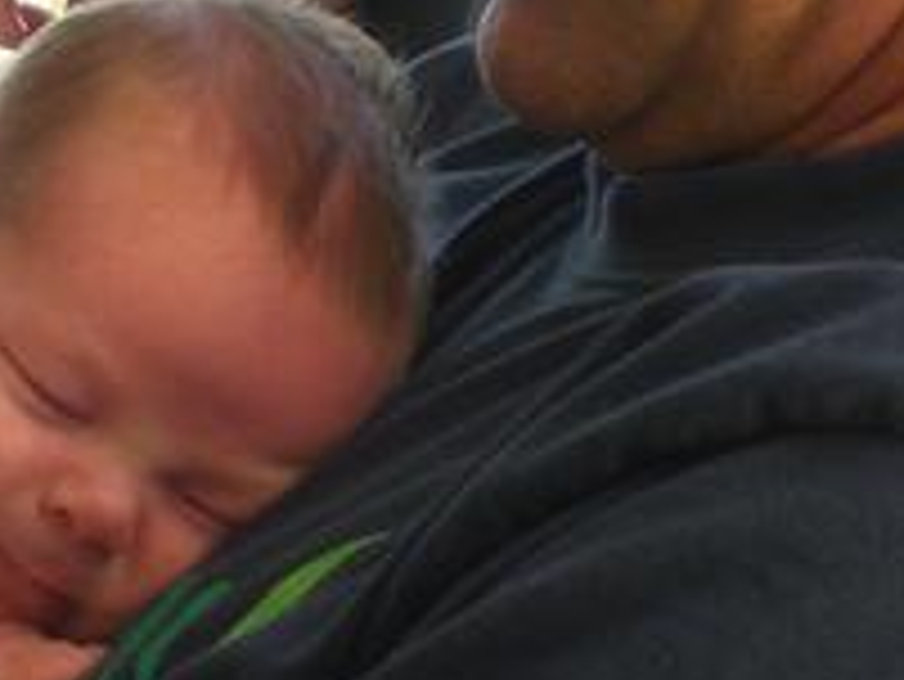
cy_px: 347
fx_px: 3162
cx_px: 211
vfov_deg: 12.3
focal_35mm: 121
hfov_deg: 16.2
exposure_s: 1/250
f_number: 3.1
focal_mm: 6.3
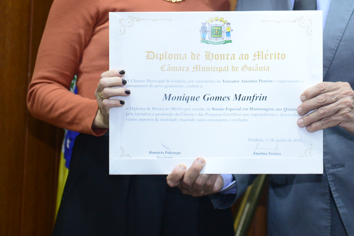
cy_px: 9
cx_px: 226
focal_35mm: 139
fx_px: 1367
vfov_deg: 9.8
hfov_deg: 14.7
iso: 2500
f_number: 4
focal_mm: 70
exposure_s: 1/125
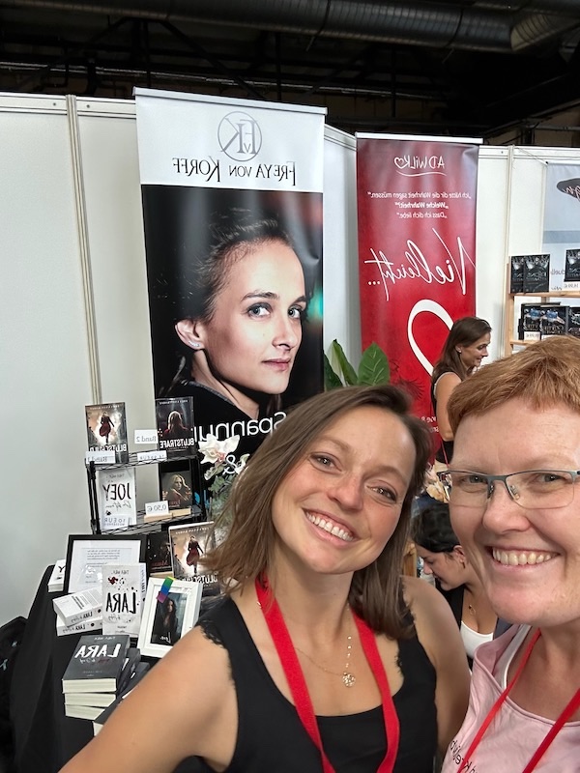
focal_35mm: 30
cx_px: 290
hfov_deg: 46.8
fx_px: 670
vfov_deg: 60.0
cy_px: 386
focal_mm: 2.69
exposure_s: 1/50
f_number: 1.9
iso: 80
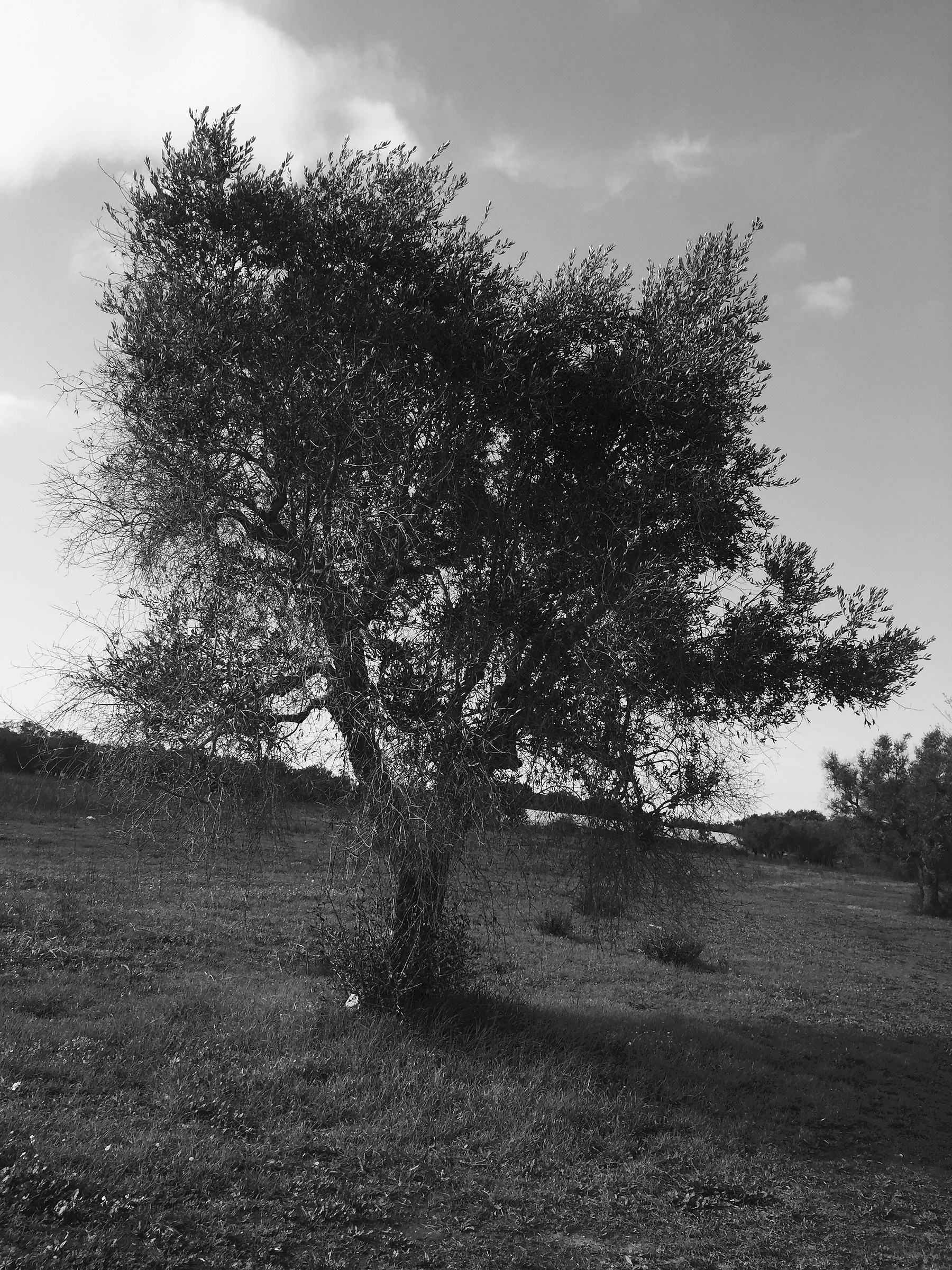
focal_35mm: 29
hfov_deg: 48.2
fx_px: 1063
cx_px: 476
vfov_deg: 61.7
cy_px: 635
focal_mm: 4.15
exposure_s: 1/1130
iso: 32
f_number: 2.2
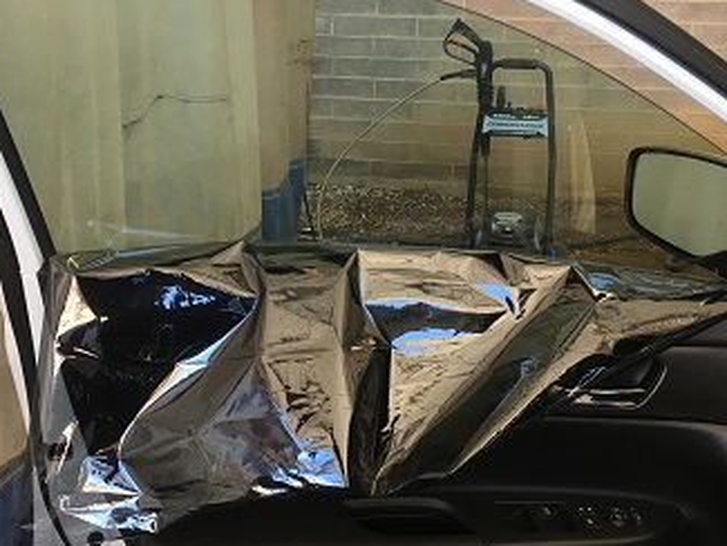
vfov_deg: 34.9
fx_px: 861
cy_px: 189
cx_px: 347
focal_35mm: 41
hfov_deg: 45.7
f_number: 2.2
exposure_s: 1/40
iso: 25
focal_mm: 4.15
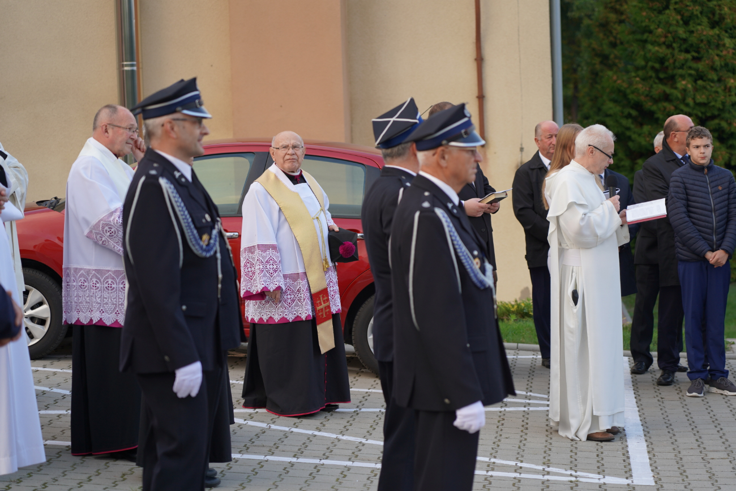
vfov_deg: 13.0
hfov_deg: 19.5
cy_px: 246
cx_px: 368
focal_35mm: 105
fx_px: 2147
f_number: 4
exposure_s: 1/160
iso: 160
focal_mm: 105
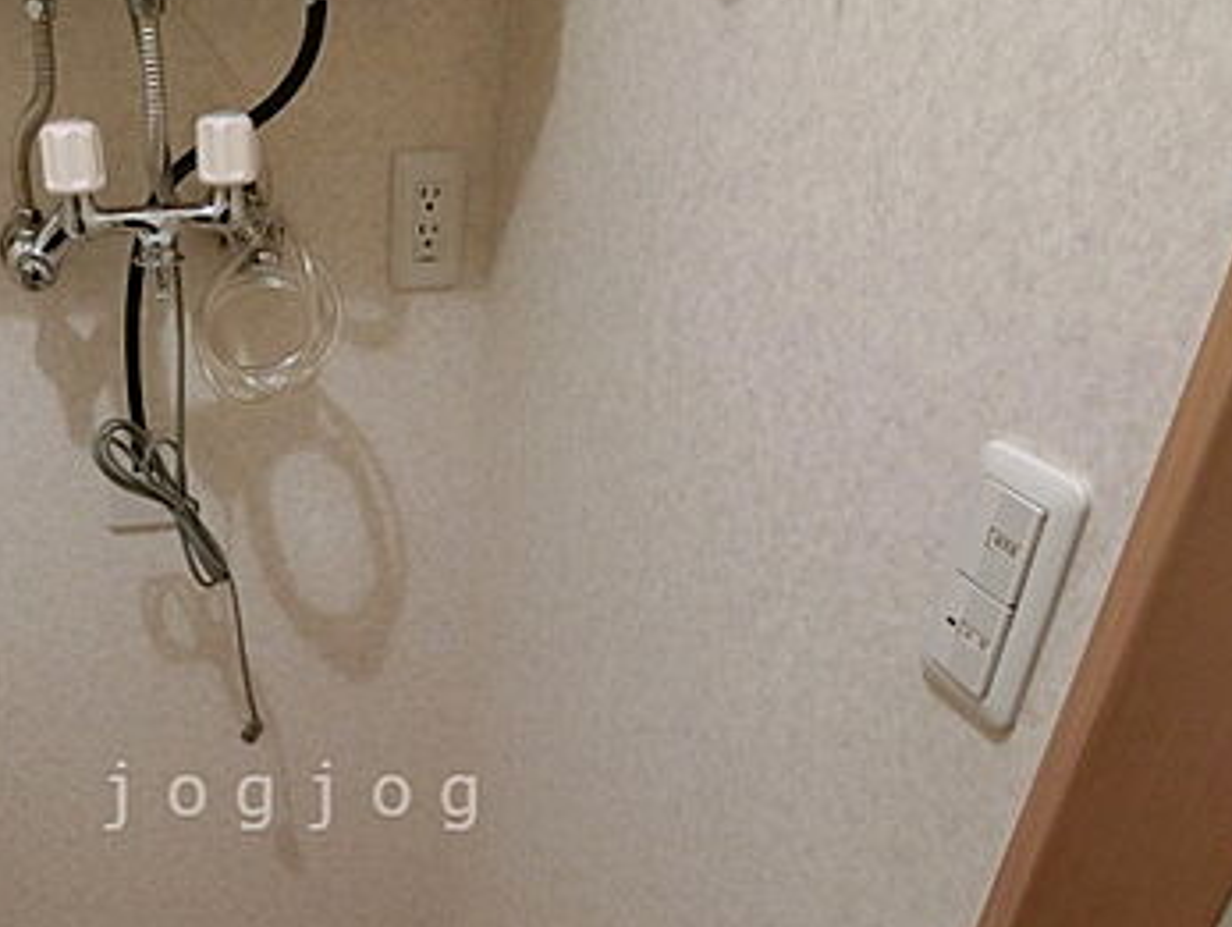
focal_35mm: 35
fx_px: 1247
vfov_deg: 38.5
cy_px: 796
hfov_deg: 50.3
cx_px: 298
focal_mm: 4.06
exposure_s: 1/40
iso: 400
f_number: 2.7
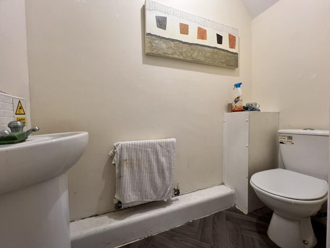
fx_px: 124
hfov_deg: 106.2
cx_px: 165
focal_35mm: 13
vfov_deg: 89.9
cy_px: 124
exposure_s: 1/50
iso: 200
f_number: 1.8
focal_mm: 1.57
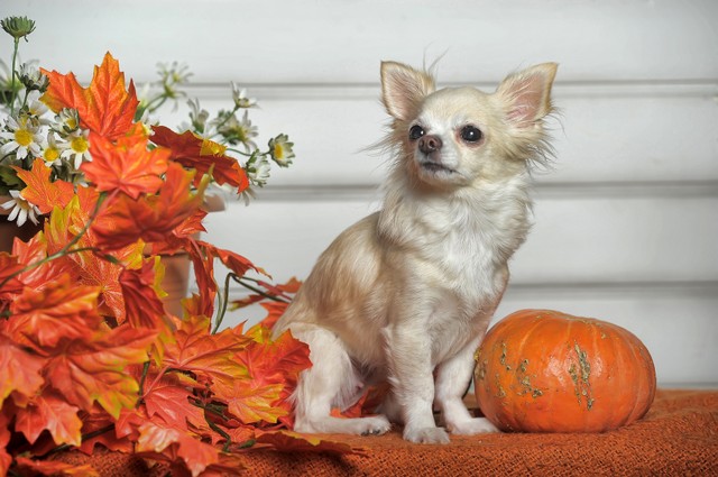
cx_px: 359
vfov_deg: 10.1
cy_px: 238
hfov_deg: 15.2
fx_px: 2689
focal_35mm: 135
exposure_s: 1/160
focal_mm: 135
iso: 200
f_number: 9
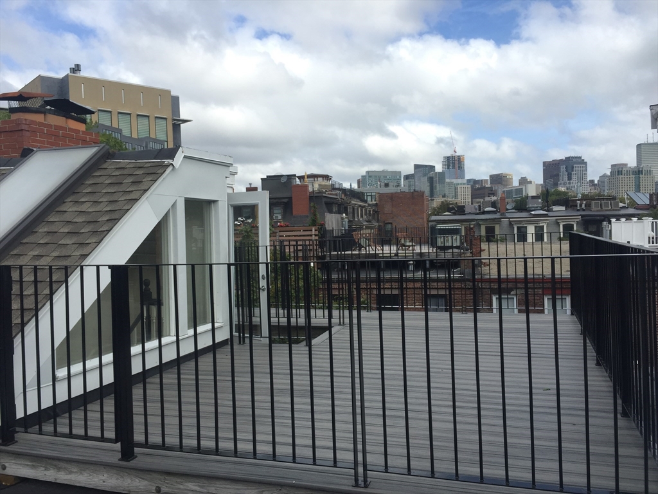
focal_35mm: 29
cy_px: 247
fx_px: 551
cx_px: 329
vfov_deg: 48.2
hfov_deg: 61.7
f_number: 2.2
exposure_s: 1/1364
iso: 32
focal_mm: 4.15
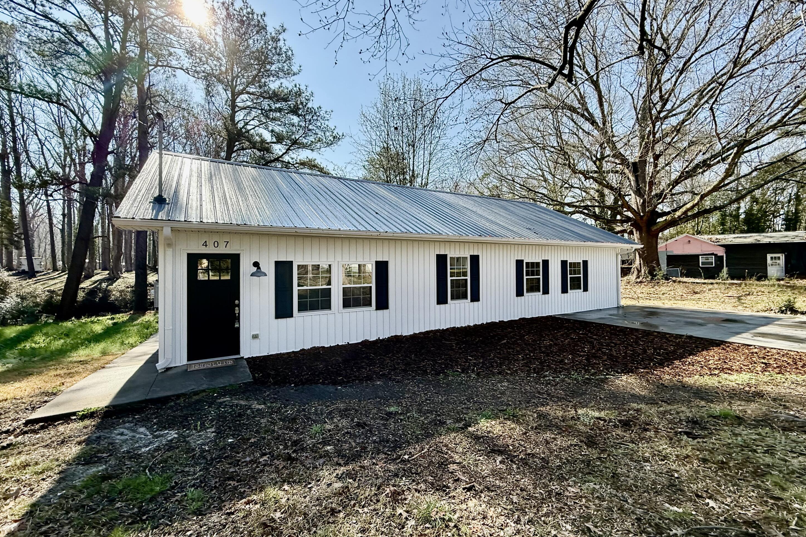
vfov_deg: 77.3
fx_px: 336
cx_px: 399
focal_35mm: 15
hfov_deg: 100.4
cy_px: 262
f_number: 2.2
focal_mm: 2.22
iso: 64
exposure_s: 1/1033
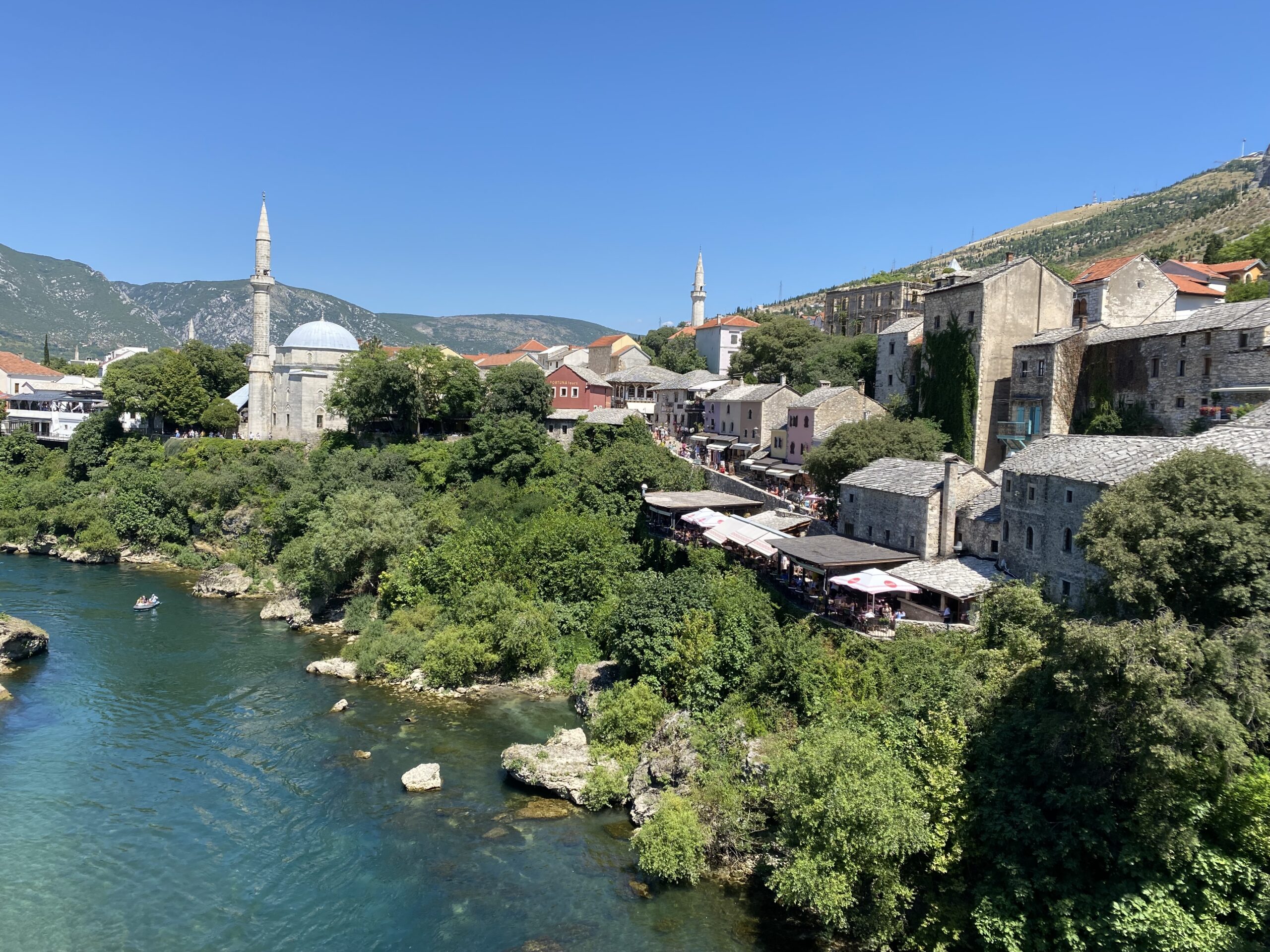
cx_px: 635
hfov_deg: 67.3
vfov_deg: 53.1
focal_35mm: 26
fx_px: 954
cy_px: 476
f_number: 1.8
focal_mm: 4.25
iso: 32
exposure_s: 1/2066
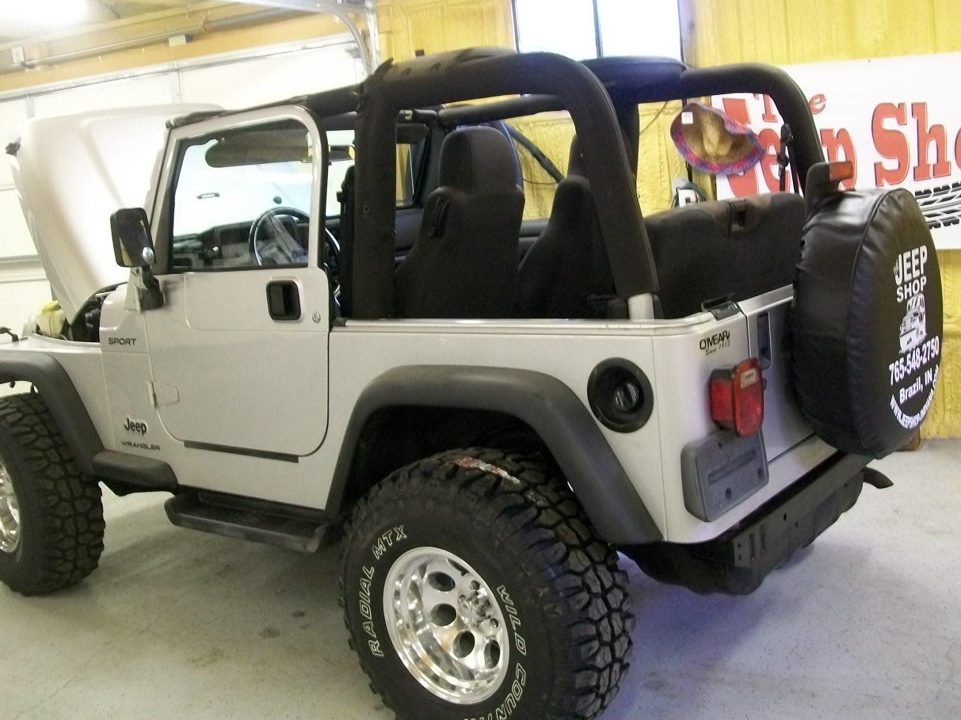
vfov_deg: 37.7
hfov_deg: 49.0
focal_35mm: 38
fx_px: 1055
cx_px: 474
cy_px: 343
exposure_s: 1/10
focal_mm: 6
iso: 160
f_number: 2.7
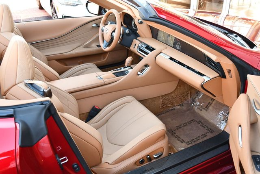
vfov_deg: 36.9
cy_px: 87
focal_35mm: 36
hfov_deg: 53.1
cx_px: 130
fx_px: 260
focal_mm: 18
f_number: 3.5
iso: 800
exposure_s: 1/250
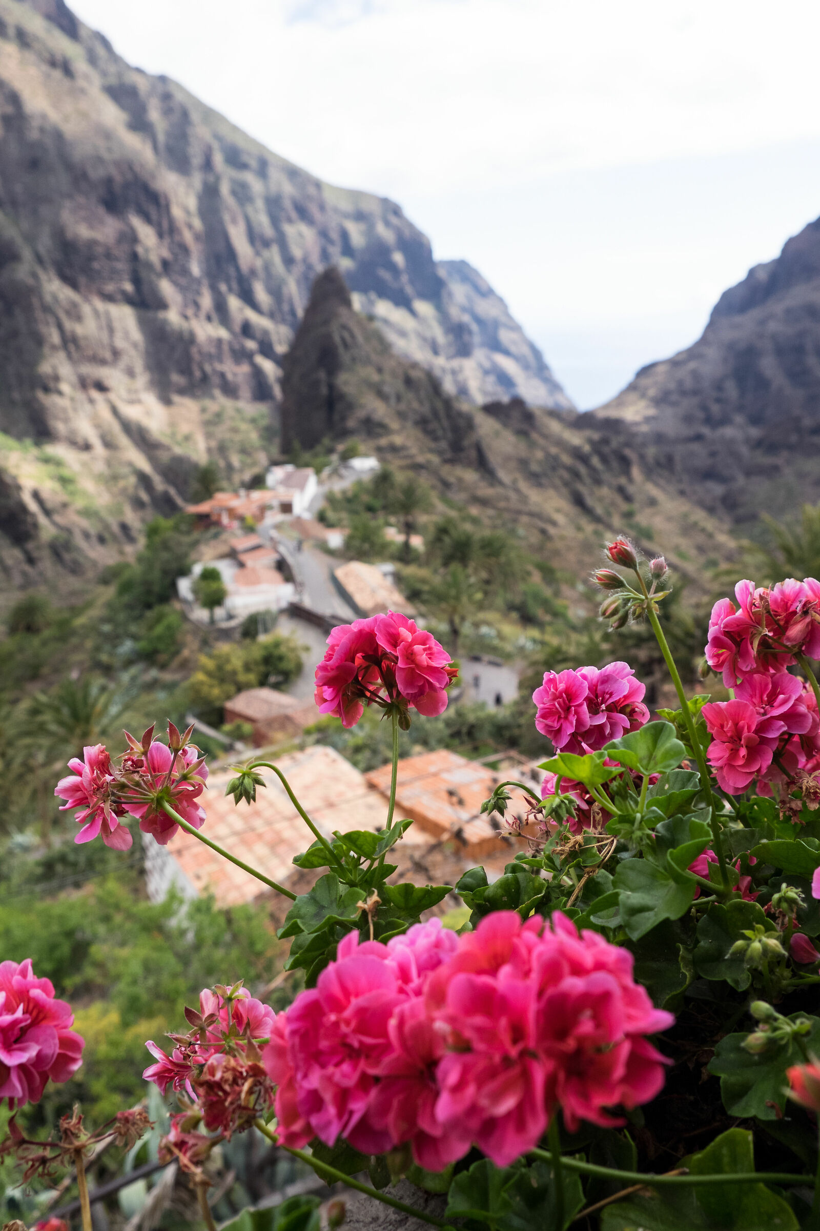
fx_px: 922
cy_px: 616
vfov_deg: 67.4
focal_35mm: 27
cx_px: 410
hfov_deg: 47.9
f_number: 4.5
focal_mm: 18
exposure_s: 1/1250
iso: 800
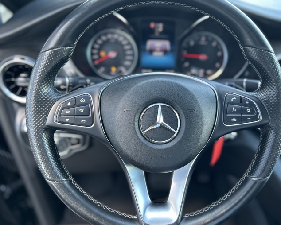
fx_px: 266
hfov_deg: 55.5
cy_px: 109
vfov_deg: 45.8
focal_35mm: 32
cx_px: 158
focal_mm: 5.7
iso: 125
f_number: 1.5
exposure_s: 1/68
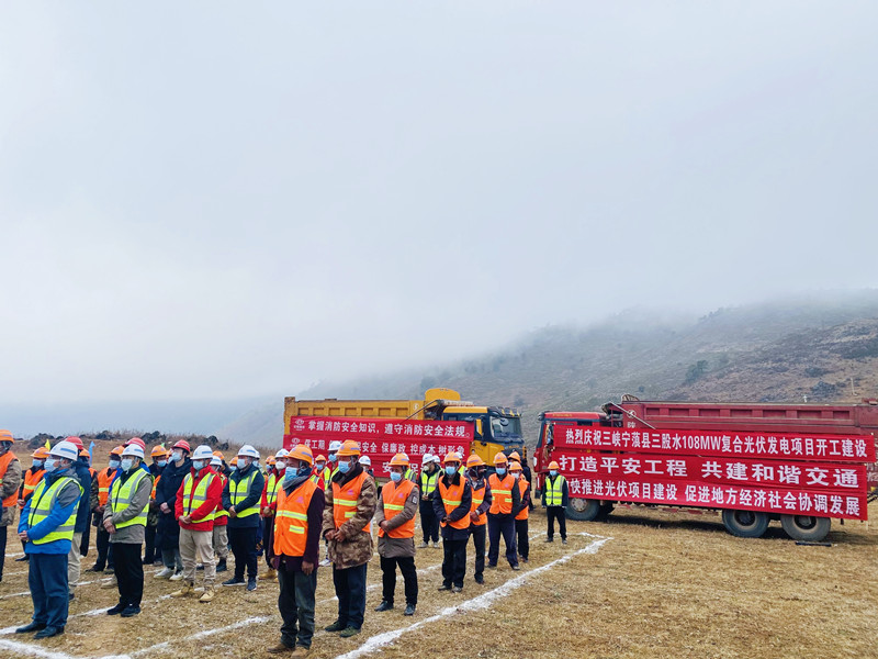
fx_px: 659
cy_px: 330
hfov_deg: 67.3
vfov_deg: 53.1
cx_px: 439
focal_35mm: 26
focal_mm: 4.25
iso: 32
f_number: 1.8
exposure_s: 1/1898
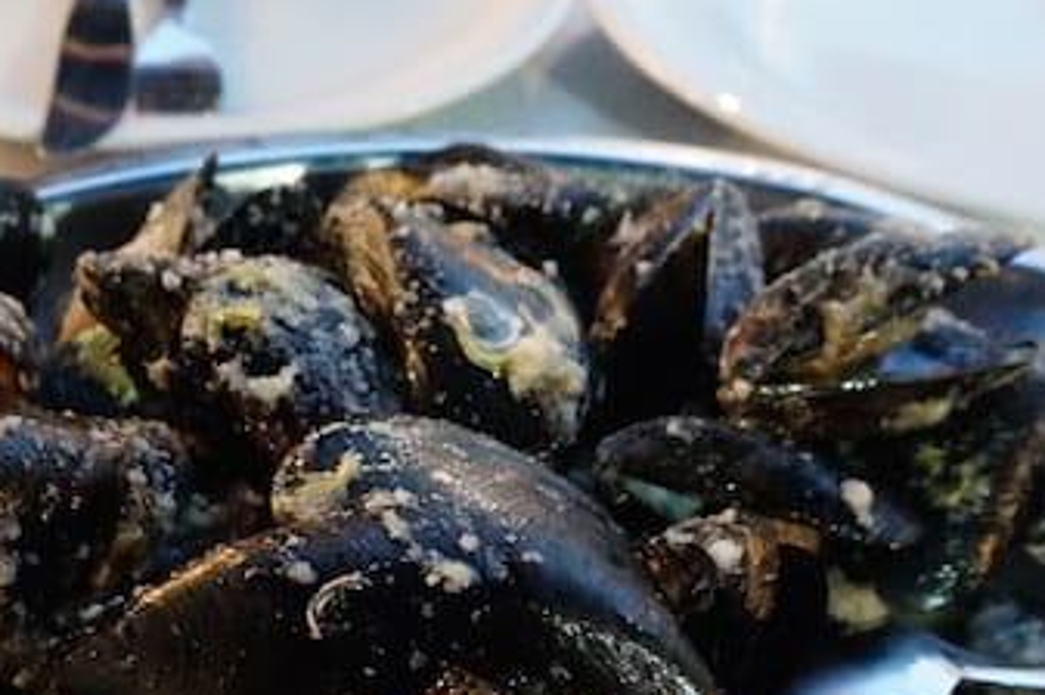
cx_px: 270
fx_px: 1653
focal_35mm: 57
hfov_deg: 34.4
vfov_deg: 22.9
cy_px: 670
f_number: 6.3
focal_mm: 16
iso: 6400
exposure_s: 1/8
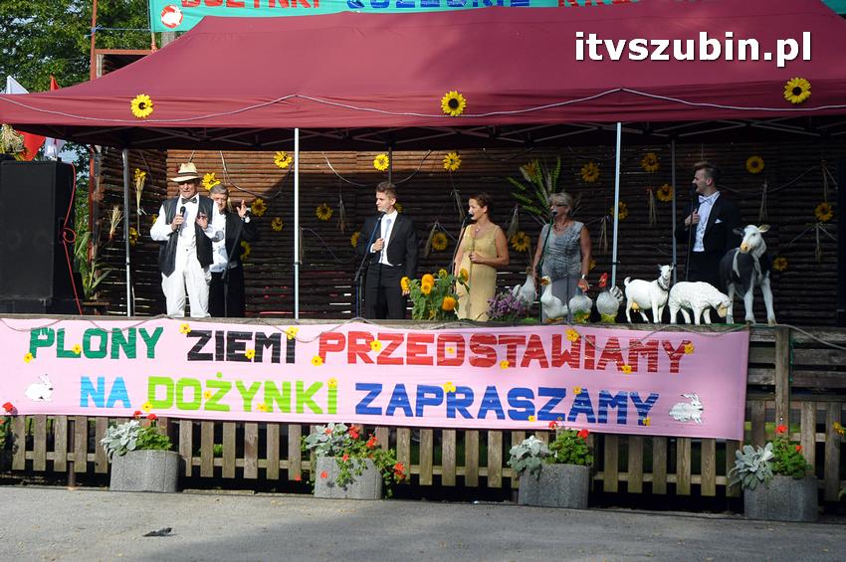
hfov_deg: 24.2
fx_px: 1972
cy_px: 281
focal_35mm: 84
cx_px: 423
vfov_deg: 16.2
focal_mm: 56
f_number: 8
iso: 640
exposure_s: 1/1000
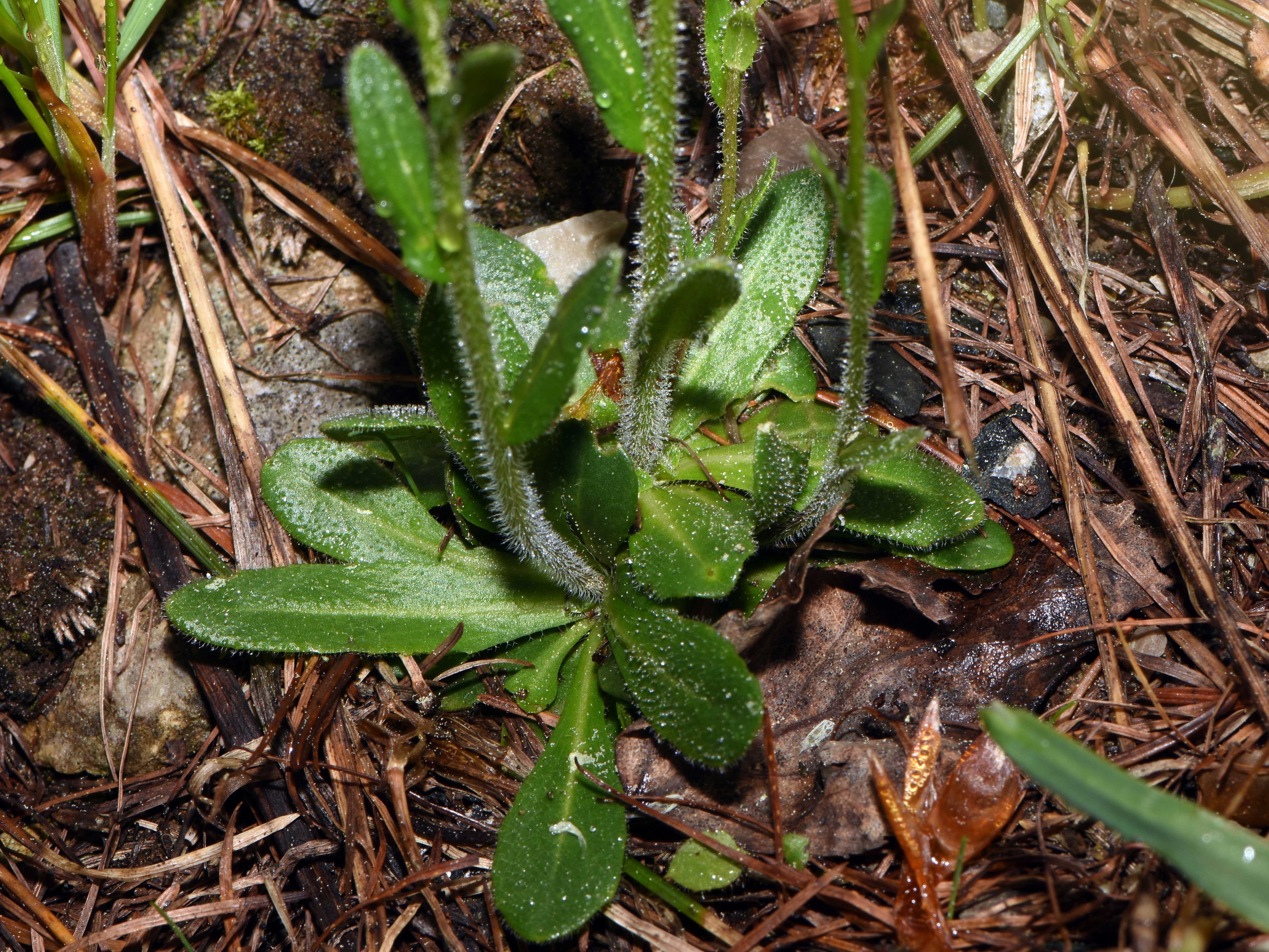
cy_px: 476
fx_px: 6252
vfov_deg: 8.7
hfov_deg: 11.6
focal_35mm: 171
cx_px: 648
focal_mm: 105
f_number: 16
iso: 100
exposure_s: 1/250
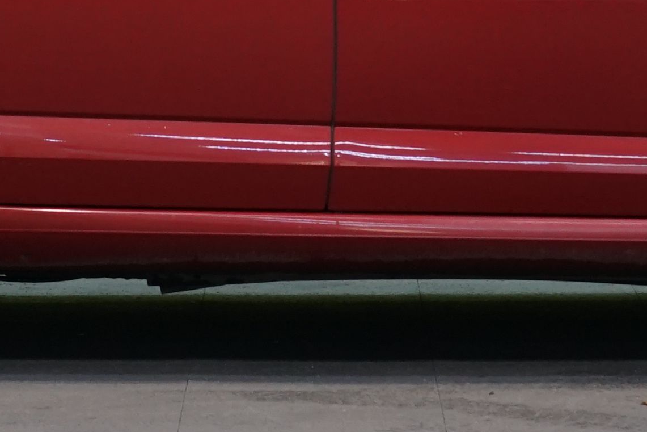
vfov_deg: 4.0
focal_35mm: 347
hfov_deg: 5.9
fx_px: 6237
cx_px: 363
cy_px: -53
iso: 640
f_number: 5.6
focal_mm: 66
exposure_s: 1/25
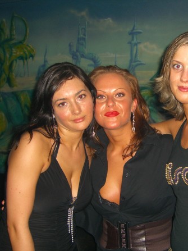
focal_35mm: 51
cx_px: 137
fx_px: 369
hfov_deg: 28.2
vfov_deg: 37.5
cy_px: 126
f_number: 2.8
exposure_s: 1/60
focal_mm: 7.9
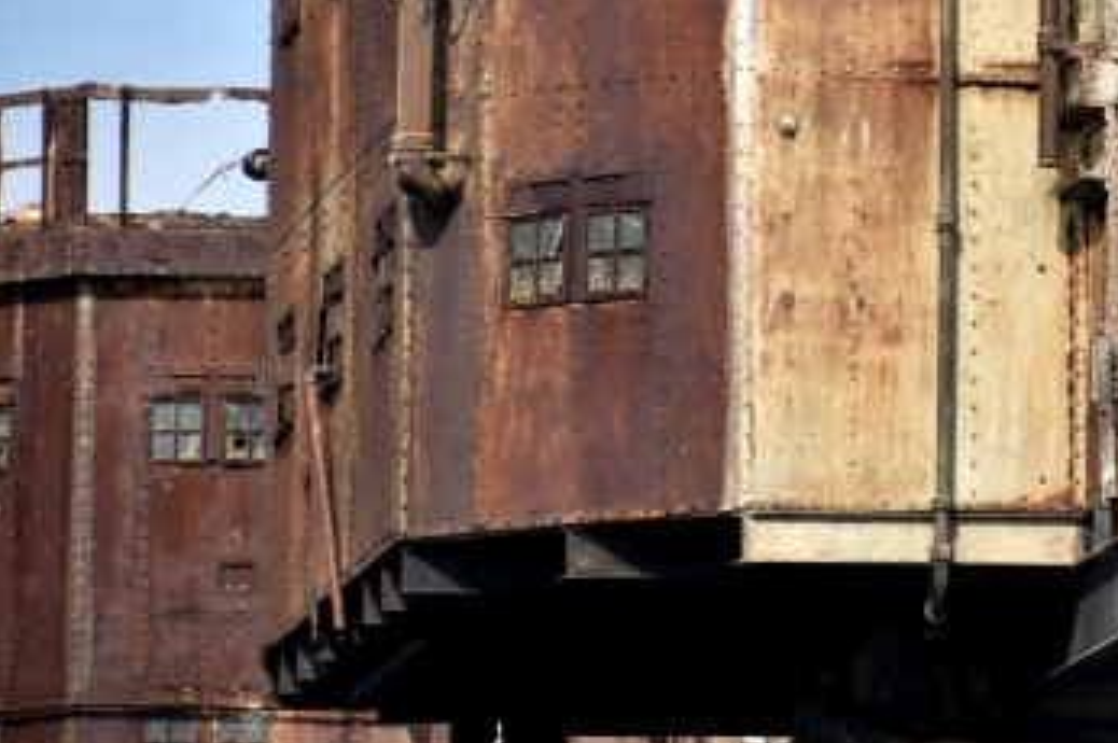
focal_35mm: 424
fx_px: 13155
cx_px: 1121
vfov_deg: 3.2
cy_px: 21
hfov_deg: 4.9
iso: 200
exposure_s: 1/800
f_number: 7.1
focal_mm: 140
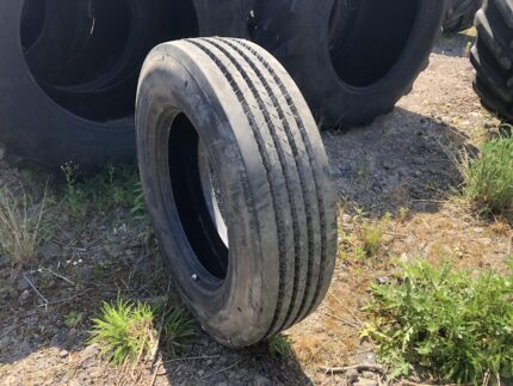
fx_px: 415
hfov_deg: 63.4
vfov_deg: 49.8
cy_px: 193
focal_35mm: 28
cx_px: 256
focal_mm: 3.99
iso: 20
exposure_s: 1/317
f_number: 1.8
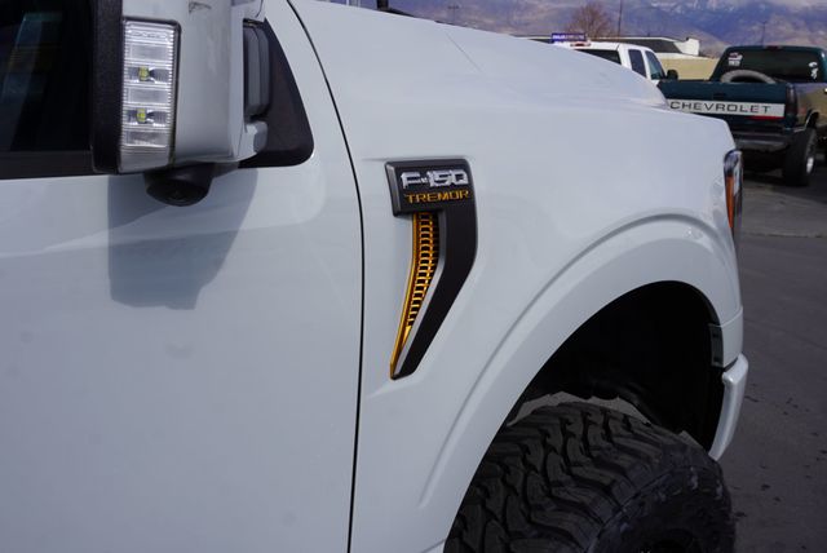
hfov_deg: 55.1
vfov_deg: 38.4
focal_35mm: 34
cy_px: 276
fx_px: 793
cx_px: 414
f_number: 10
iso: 100
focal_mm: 23
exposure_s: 1/250
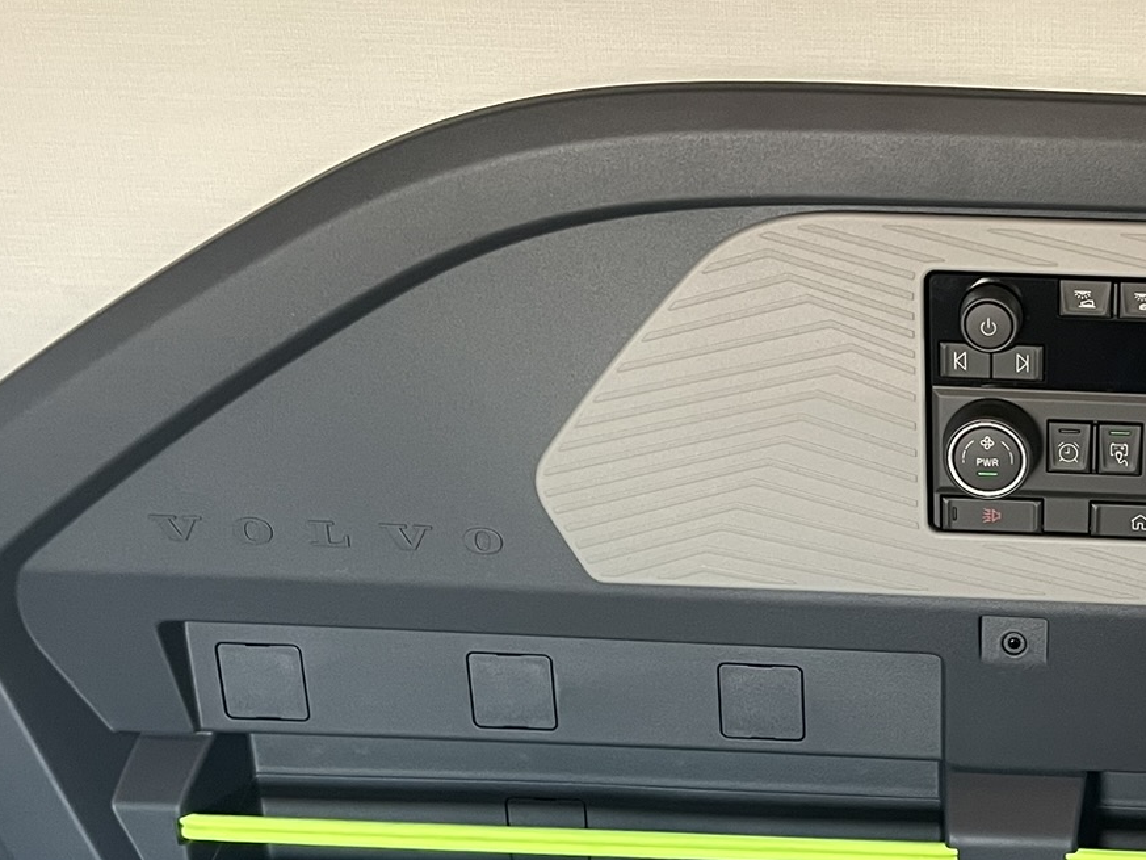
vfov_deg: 23.8
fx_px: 2020
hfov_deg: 29.9
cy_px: 643
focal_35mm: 61
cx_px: 1096
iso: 250
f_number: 1.6
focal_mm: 4.2
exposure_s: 1/60
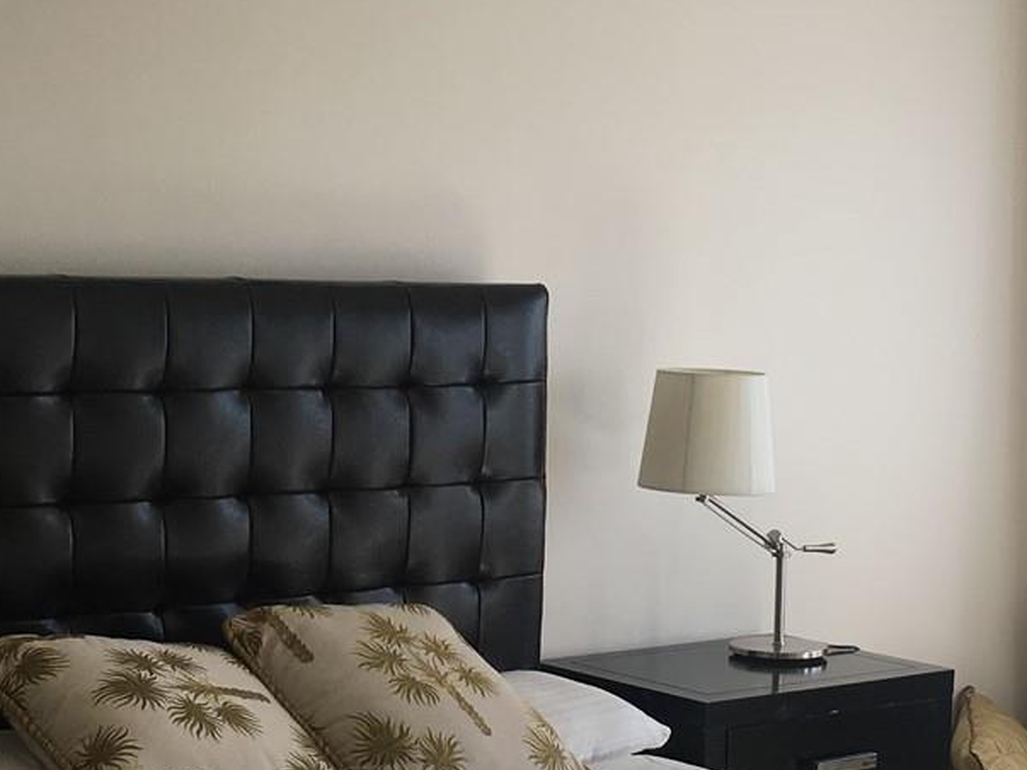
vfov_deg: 19.1
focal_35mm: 77
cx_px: 547
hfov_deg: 25.3
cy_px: 479
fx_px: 2284
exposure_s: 1/179
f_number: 2.2
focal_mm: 4.15
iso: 25
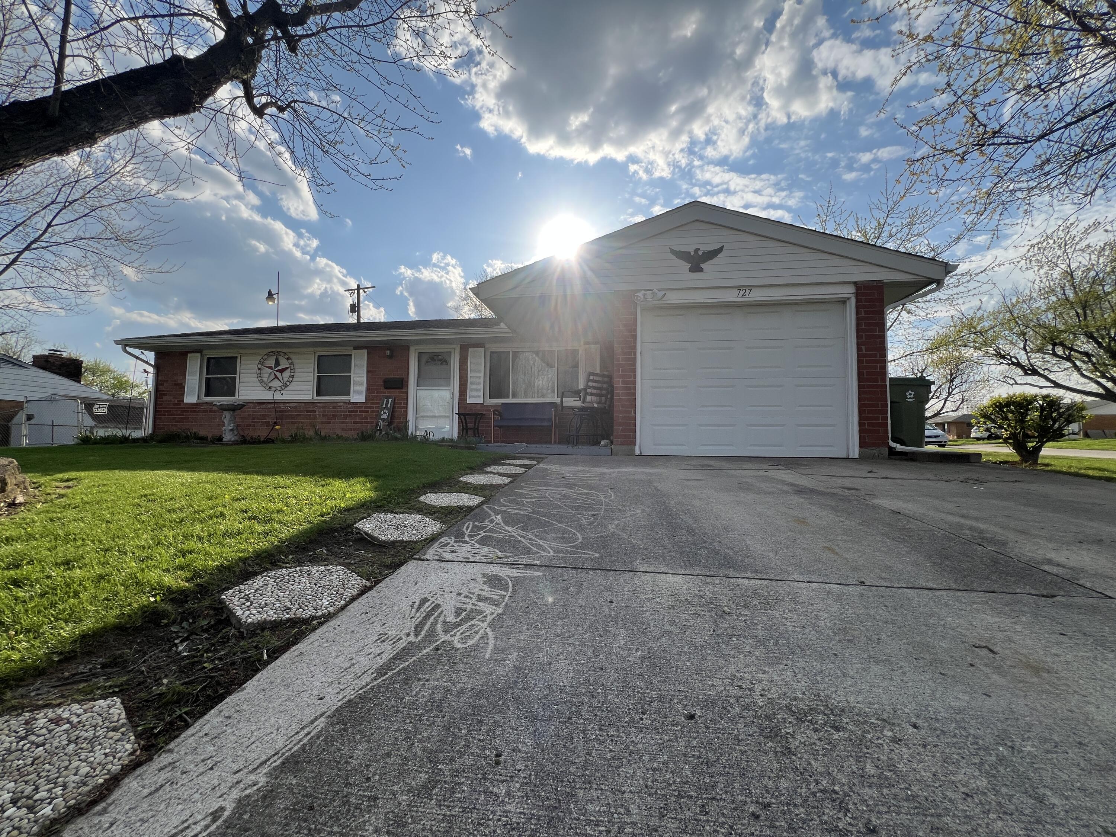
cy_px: 418
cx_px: 558
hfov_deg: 106.2
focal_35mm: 13
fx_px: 419
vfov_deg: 89.9
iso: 32
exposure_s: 1/1553
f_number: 1.8
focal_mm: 1.57
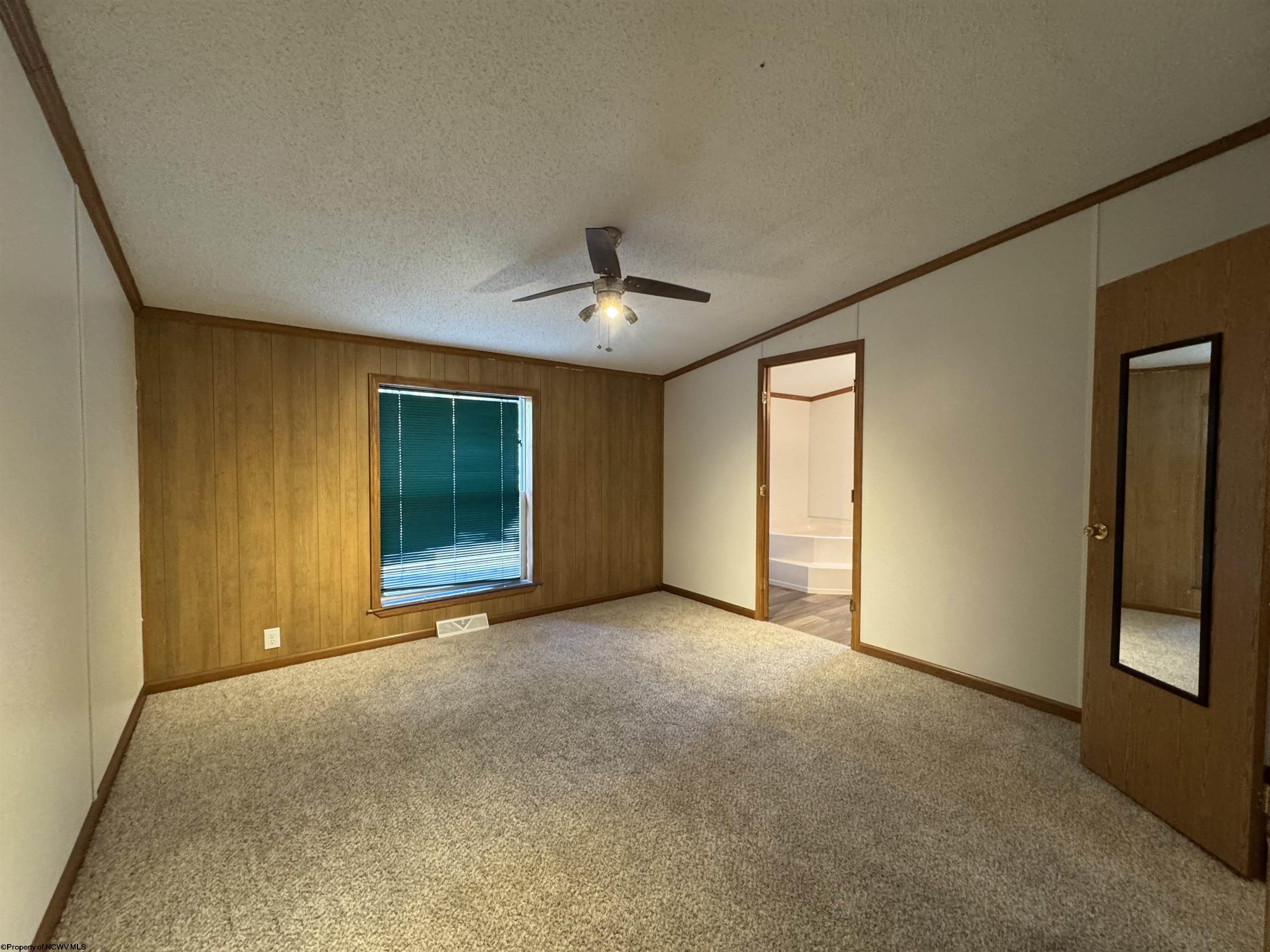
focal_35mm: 14
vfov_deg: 85.7
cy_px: 476
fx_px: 514
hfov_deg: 102.1
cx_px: 635
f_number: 2.2
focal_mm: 2.22
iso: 400
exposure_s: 1/60
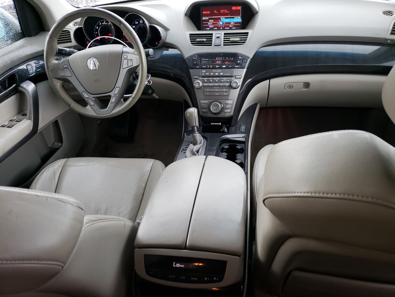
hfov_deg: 67.3
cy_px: 148
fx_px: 297
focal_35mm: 26
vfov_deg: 53.1
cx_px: 198
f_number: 1.5
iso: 67
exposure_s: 1/60.2
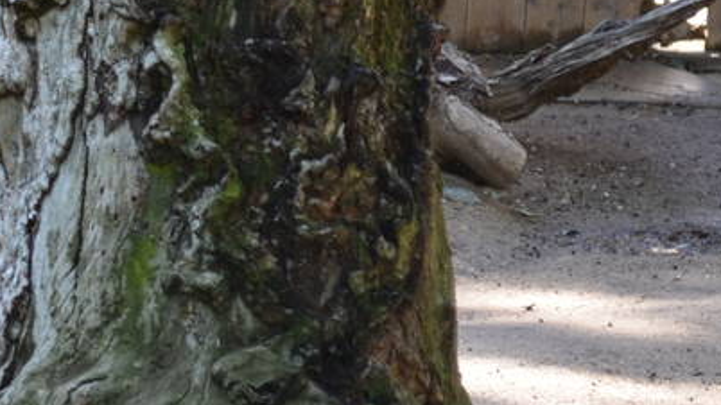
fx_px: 6558
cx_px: -418
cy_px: 152
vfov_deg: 3.5
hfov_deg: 6.2
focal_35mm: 343
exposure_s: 1/100
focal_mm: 55
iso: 400
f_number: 5.6
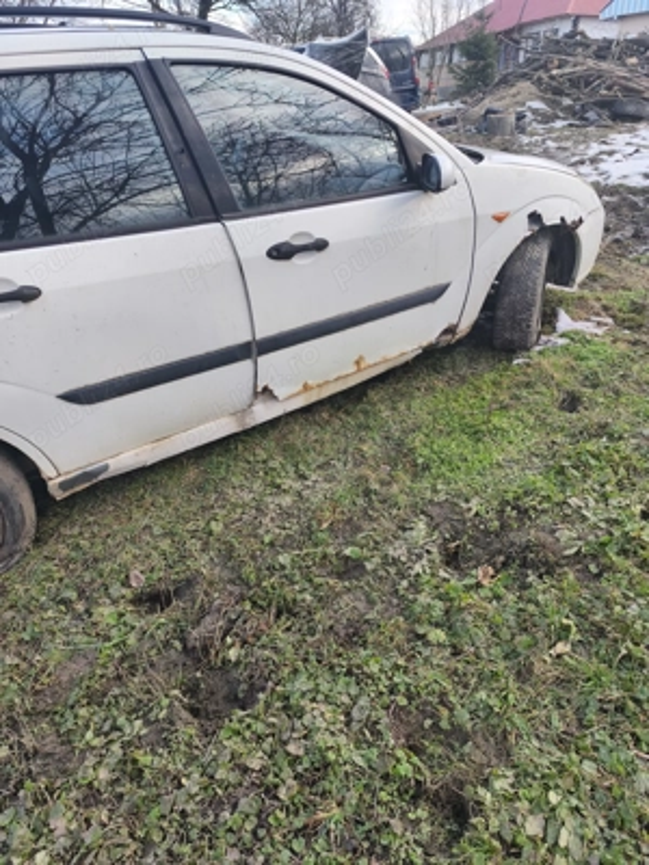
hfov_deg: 58.9
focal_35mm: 23
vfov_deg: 73.9
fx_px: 575
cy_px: 432
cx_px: 324
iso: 50
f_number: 1.65
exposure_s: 1/253
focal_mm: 6.14
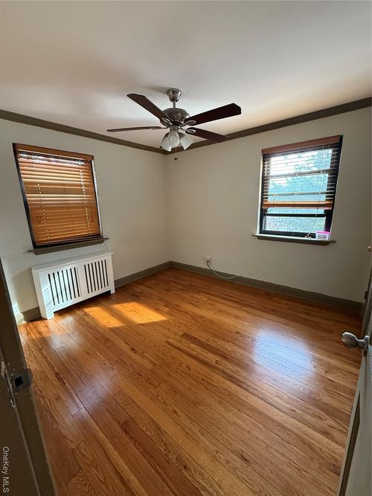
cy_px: 248
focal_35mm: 14
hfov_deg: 85.7
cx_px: 186
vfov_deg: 102.1
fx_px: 201
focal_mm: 2.22
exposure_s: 1/60
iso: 400
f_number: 2.2
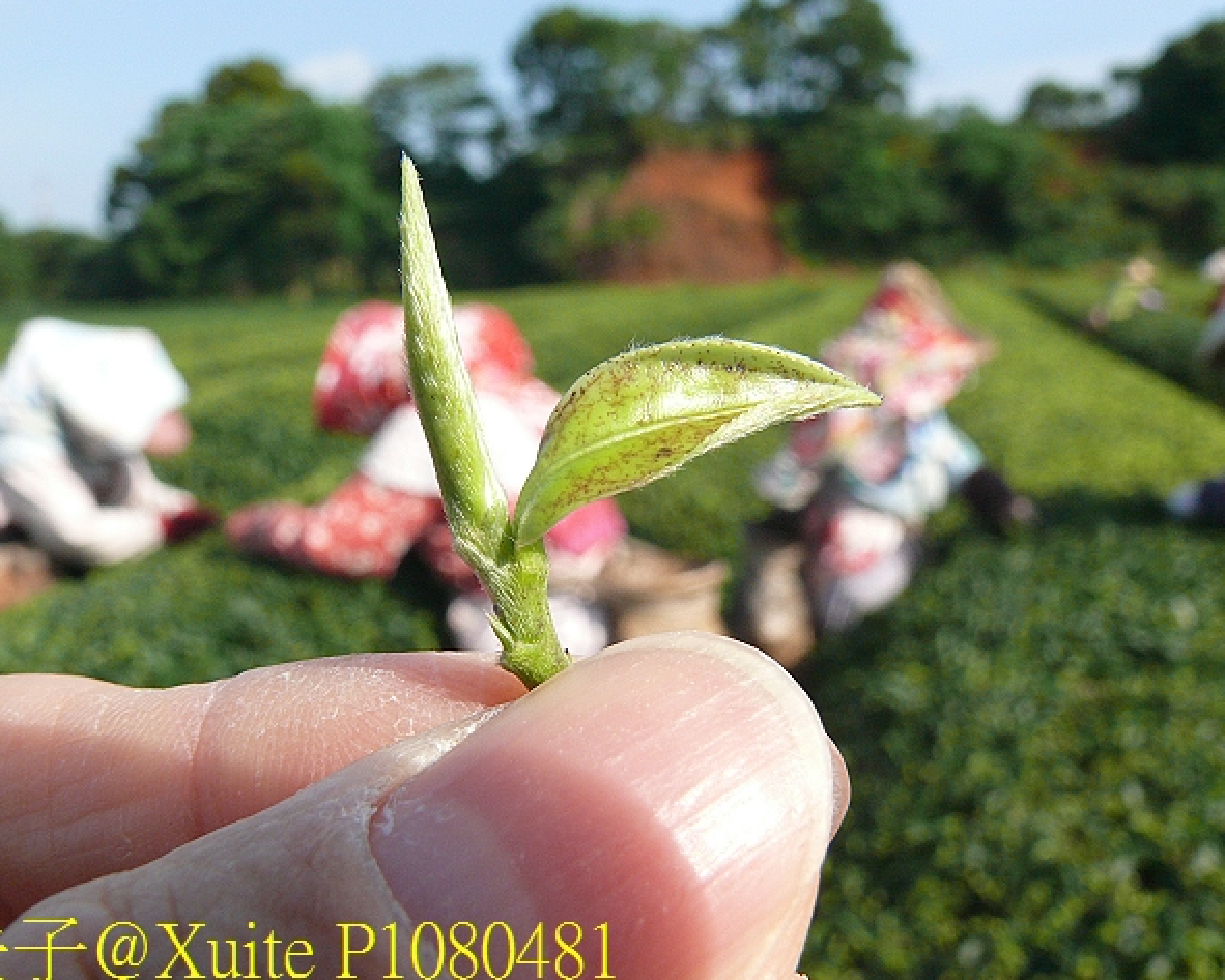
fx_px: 1342
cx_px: 599
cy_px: 491
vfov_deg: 40.1
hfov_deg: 49.1
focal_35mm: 37
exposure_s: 1/400
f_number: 7.1
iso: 200
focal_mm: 7.4
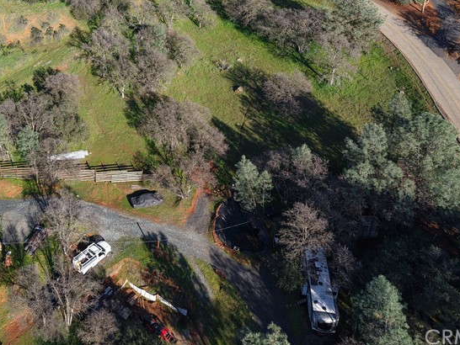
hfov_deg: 40.9
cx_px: 119
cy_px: 26
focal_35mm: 45
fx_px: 598
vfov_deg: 30.6
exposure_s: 1/2000
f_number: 1.8
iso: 110
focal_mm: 8.67
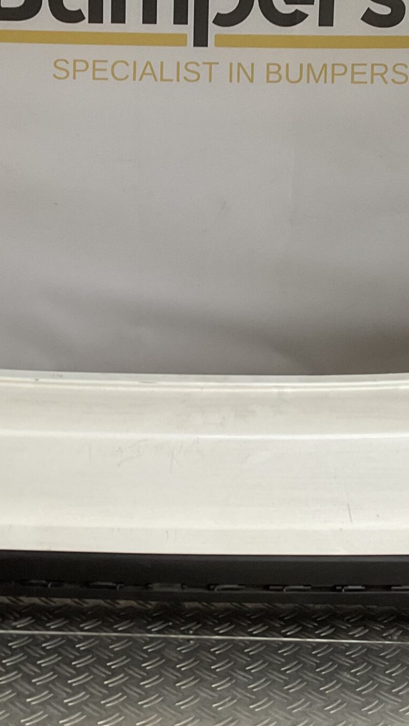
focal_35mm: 59
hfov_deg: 20.4
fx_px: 1138
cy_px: 301
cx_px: 185
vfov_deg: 35.4
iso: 80
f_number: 1.8
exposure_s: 1/50
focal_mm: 3
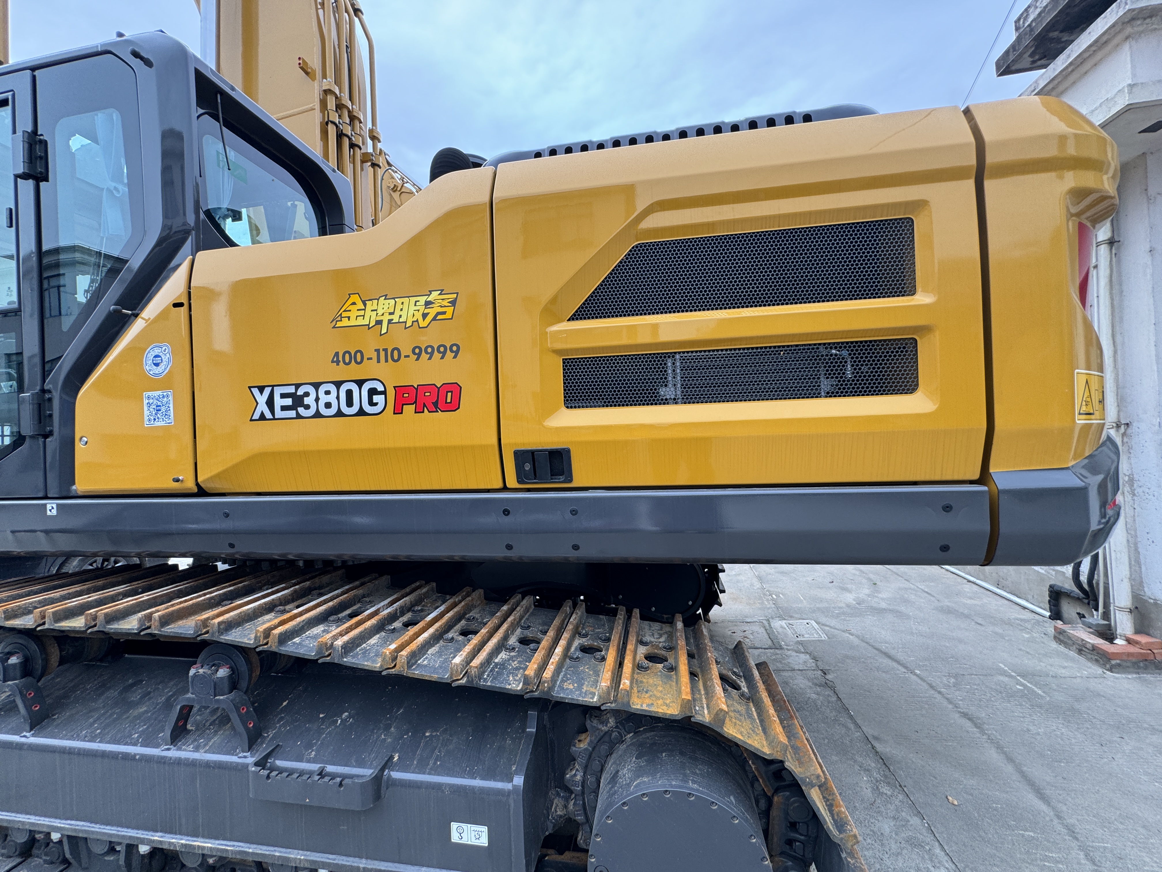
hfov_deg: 102.1
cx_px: 581
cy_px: 436
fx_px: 470
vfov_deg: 85.7
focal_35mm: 14
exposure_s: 1/99
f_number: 2.2
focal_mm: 2.22
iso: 50
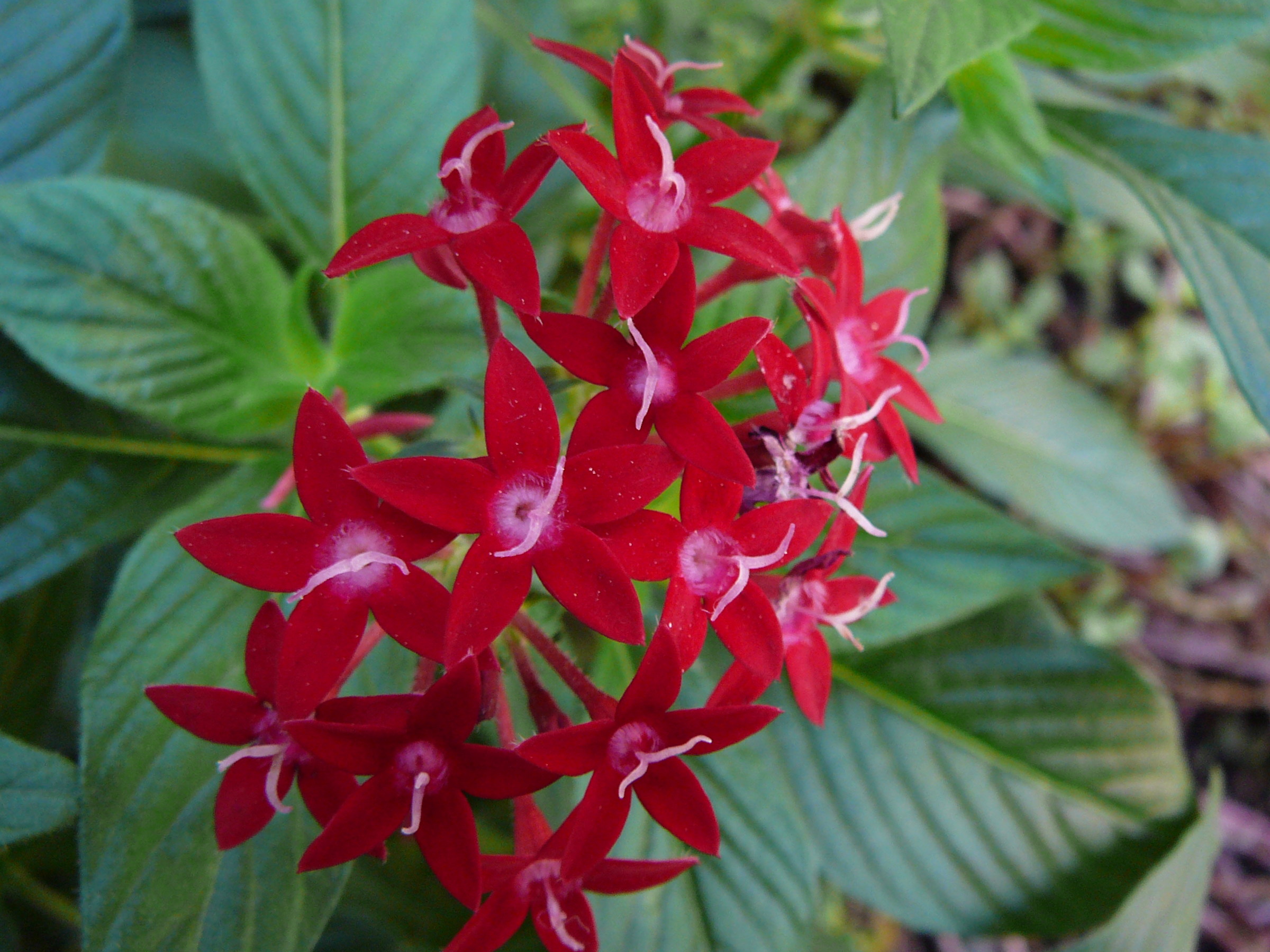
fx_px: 1284
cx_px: 635
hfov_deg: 52.6
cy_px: 476
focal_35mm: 35
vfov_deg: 40.7
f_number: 2.8
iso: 160
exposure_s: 1/30
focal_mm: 5.2
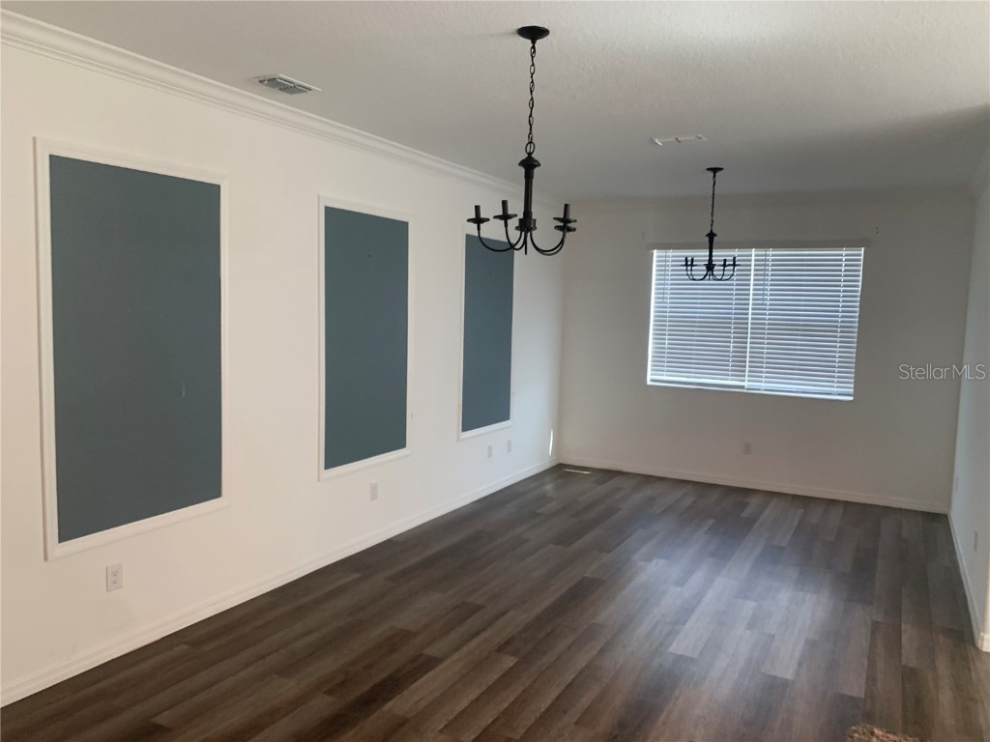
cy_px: 371
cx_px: 495
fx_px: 744
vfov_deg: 53.1
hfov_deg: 67.3
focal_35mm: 26
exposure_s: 1/60
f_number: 1.8
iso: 100
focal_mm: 4.25
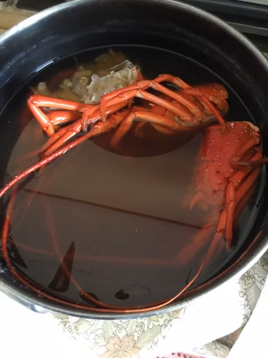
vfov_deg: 58.4
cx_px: 134
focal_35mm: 31
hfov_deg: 45.4
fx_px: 320
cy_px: 179
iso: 400
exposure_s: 1/15
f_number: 2.4
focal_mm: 3.3
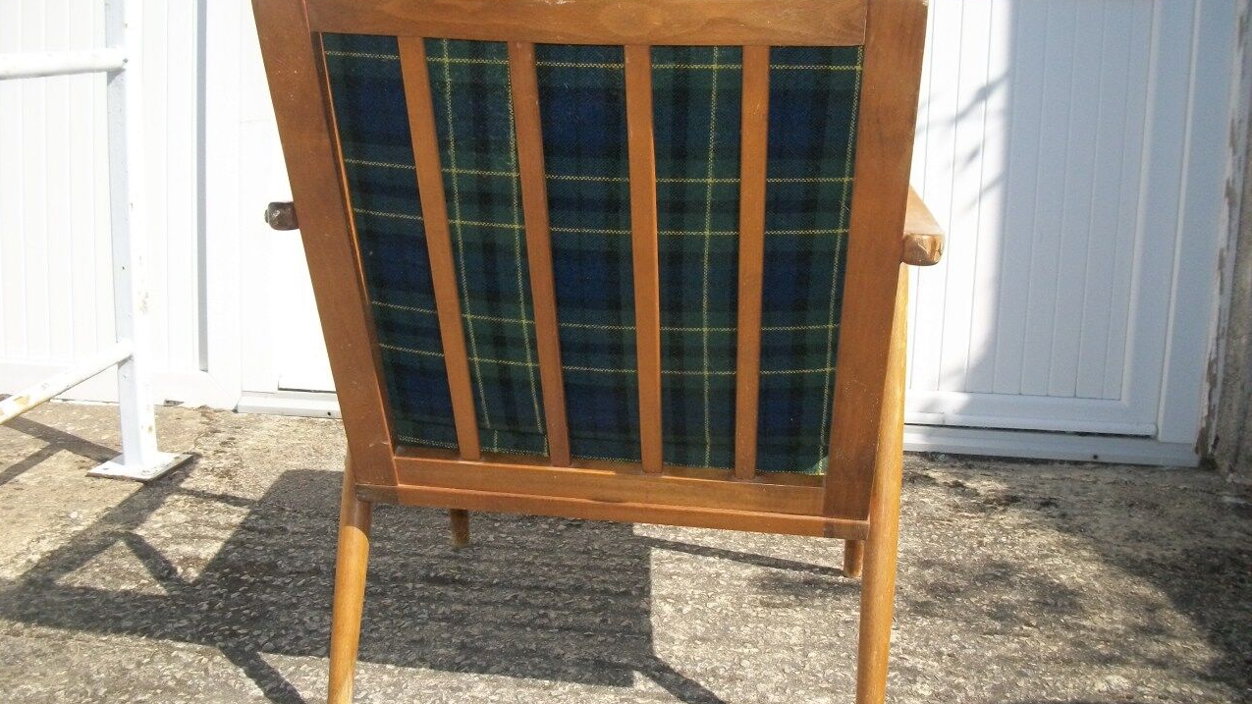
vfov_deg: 33.7
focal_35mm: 35
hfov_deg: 56.6
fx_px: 1162
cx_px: 625
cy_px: 351
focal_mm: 5.7
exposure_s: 1/400
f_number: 8.8
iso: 200
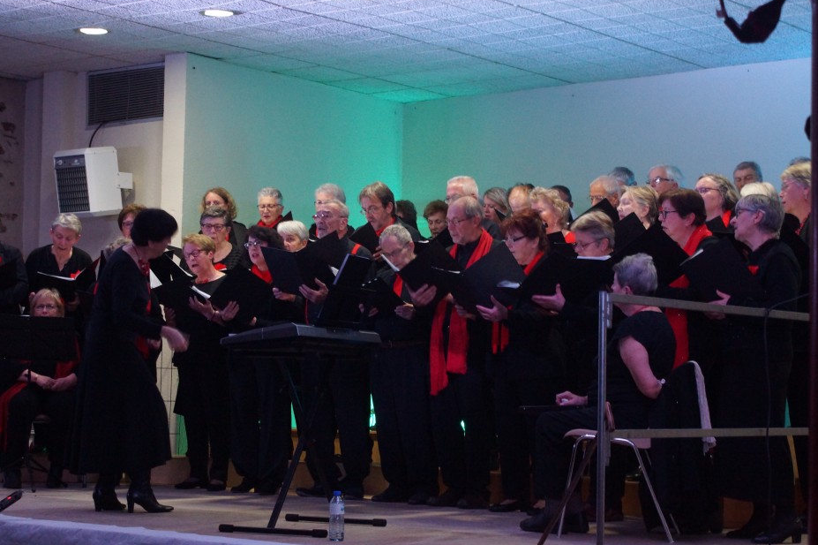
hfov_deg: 27.2
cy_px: 260
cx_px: 402
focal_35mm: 75
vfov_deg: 18.3
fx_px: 1693
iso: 1600
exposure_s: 1/15
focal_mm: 45
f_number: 5.6
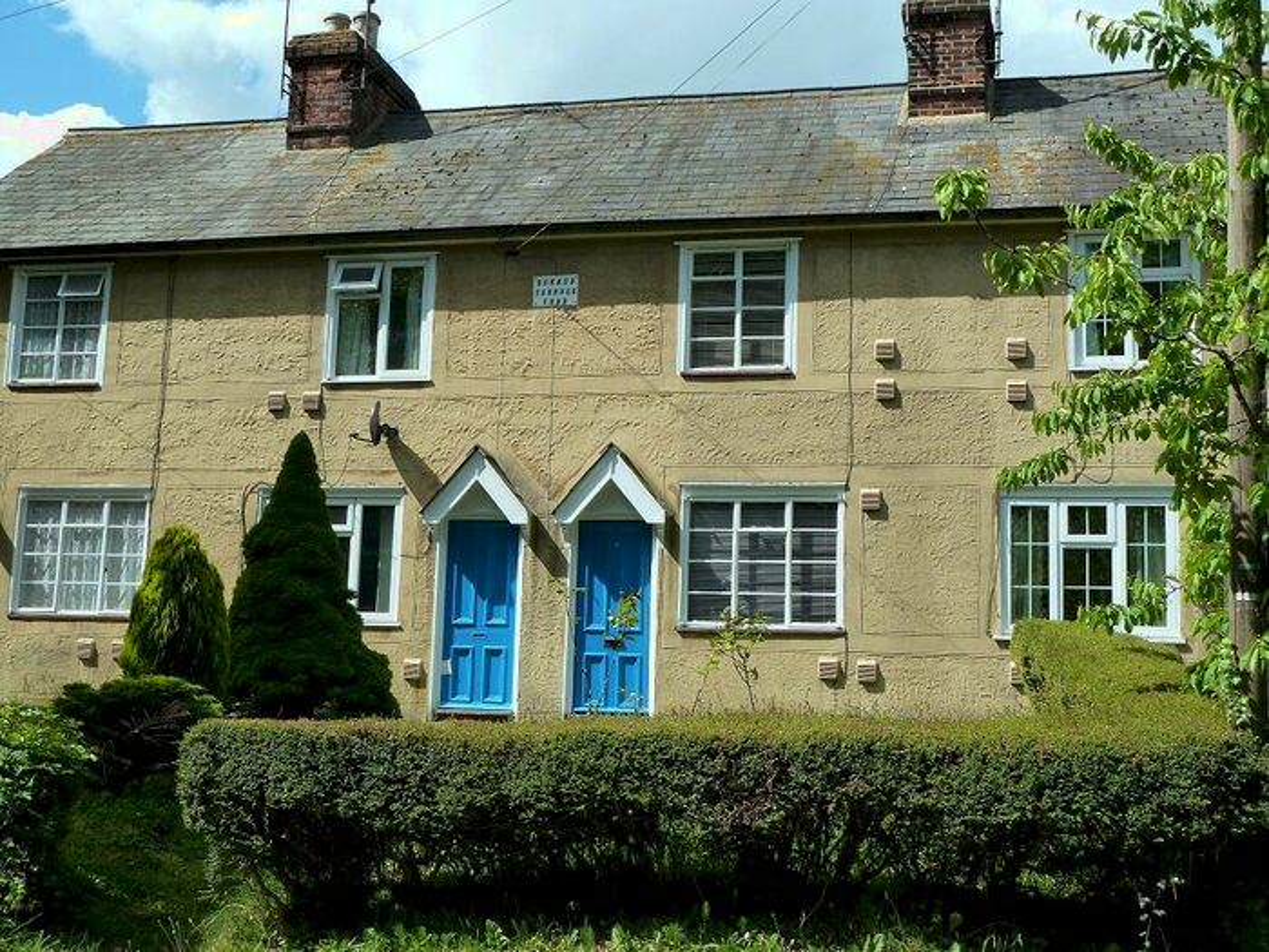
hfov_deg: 42.9
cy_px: 476
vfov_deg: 32.9
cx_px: 634
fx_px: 1613
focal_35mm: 44
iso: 125
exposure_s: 1/400
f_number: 4
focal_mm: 7.3
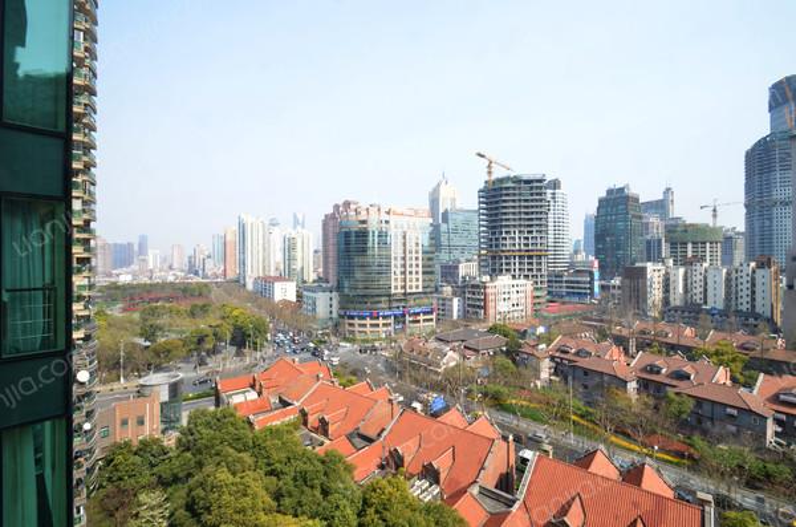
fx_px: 331
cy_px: 264
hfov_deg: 100.5
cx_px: 398
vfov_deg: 77.0
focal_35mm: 15
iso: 250
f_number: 10
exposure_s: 1/100
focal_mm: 10
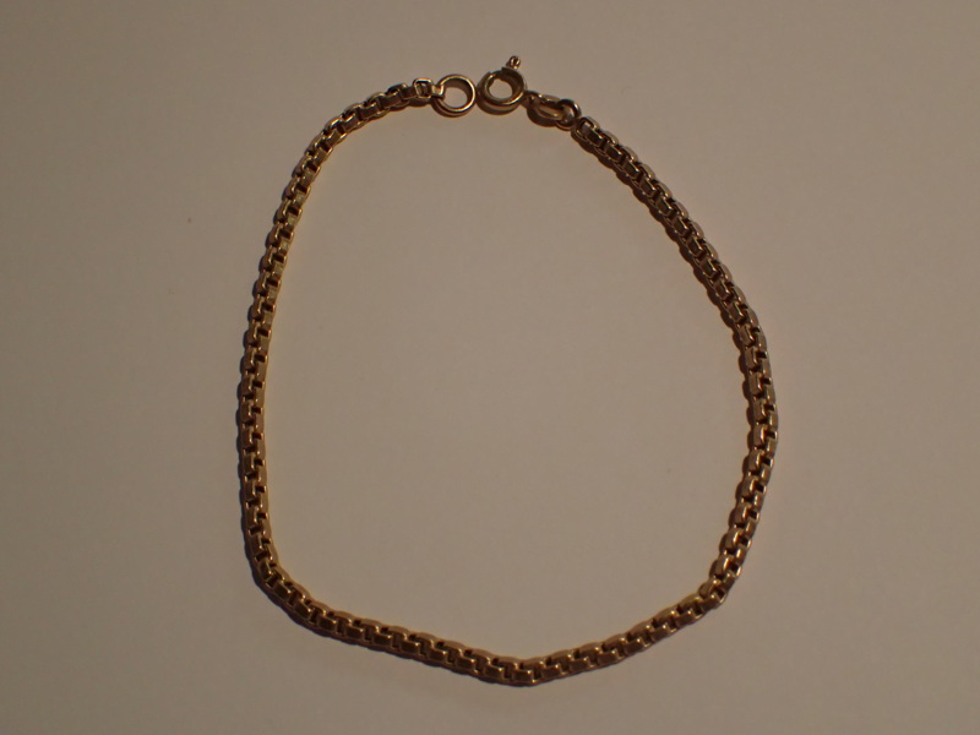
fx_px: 1727
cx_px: 490
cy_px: 368
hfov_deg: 31.7
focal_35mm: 61
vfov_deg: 24.0
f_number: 3.6
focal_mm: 11.01
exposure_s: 1/250
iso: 800
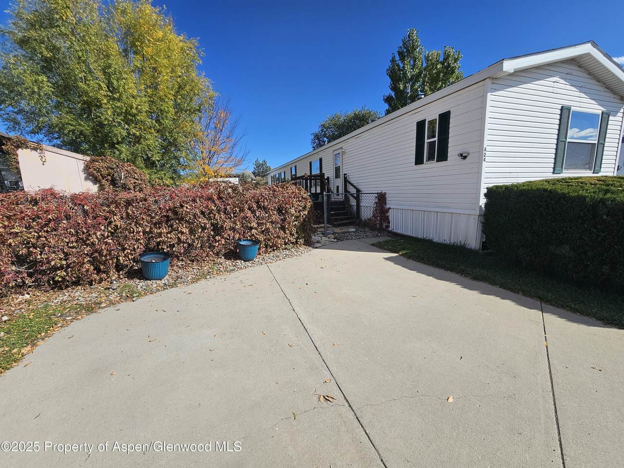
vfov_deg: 89.9
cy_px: 234
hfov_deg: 106.2
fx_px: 234
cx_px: 312
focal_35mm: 13
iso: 50
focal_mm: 2.2
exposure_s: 1/3418
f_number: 2.2
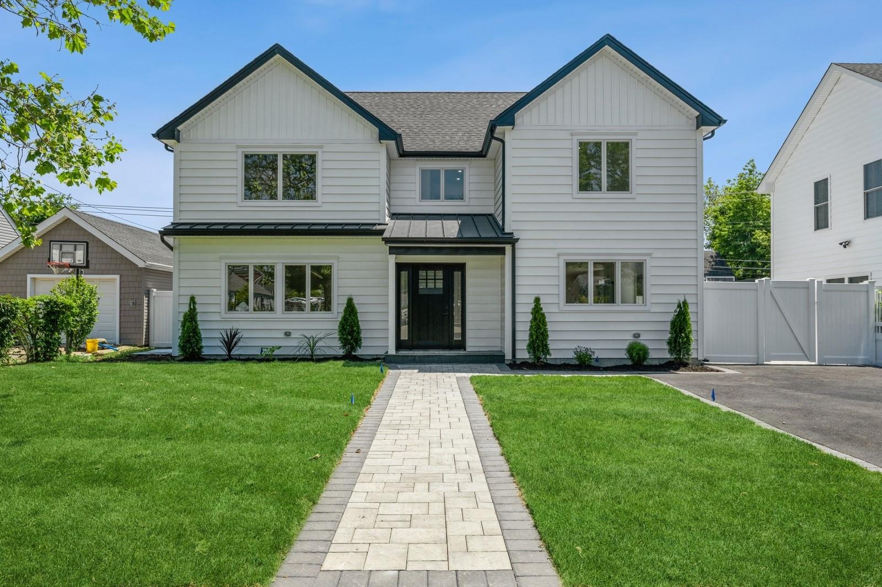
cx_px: 441
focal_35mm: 24
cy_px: 294
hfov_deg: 73.8
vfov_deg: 53.1
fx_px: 588
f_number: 11
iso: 400
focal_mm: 24
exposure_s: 1/400
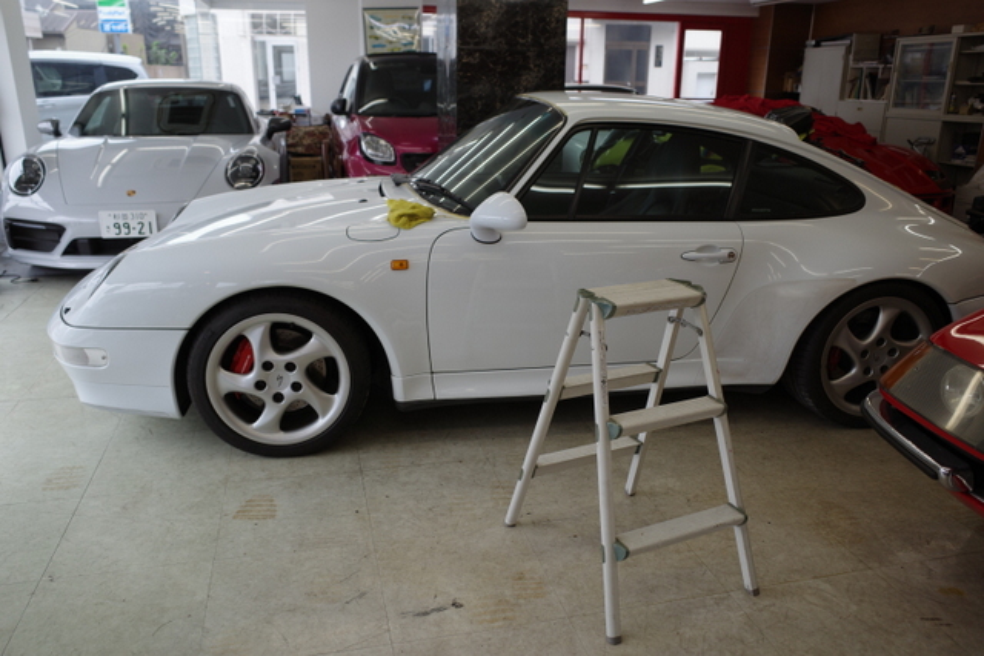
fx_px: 765
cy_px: 328
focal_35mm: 28
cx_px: 492
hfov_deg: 65.5
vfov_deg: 46.4
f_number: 3.2
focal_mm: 18.3
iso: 200
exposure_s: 1/160
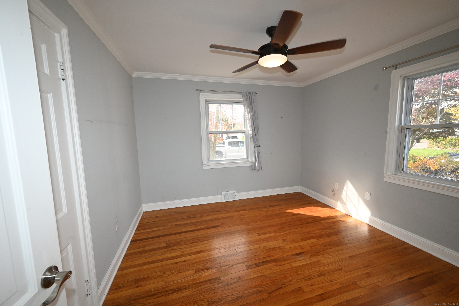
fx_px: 178
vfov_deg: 81.1
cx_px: 230
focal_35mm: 14
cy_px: 153
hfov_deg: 104.3
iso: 1250
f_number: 9
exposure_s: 1/200
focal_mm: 14
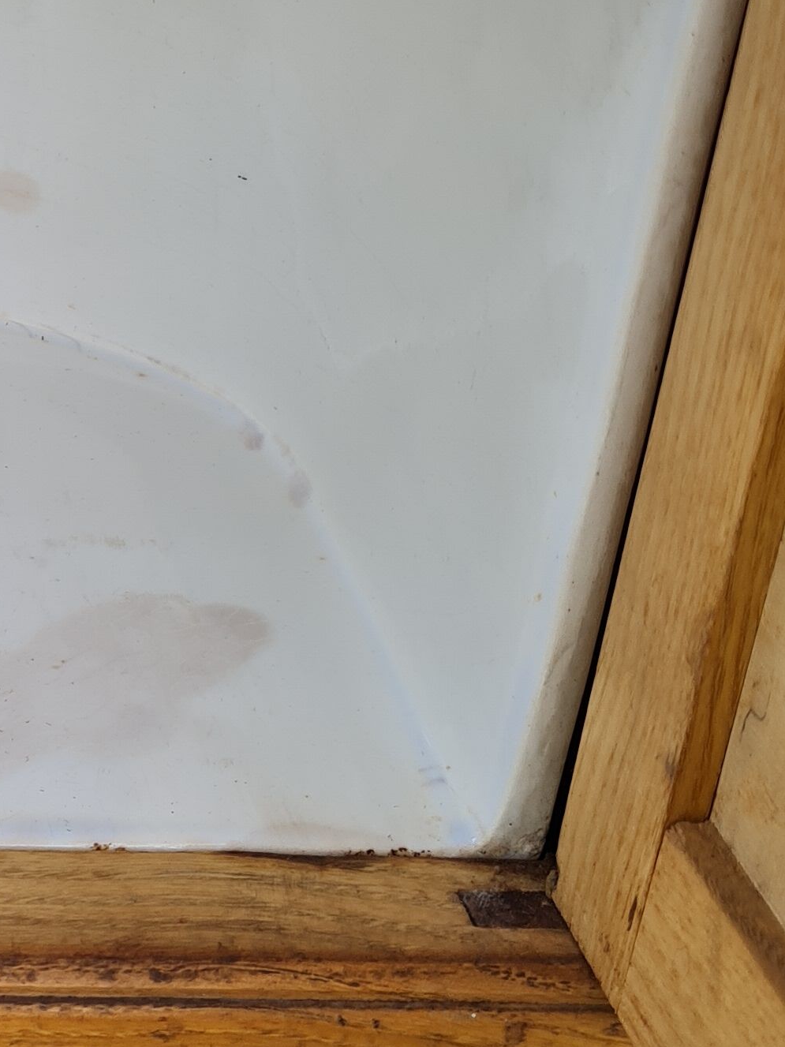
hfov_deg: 16.9
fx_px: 2389
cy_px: 387
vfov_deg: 24.6
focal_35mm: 79
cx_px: -406
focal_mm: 5.4
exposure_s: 1/150
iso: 50
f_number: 1.8
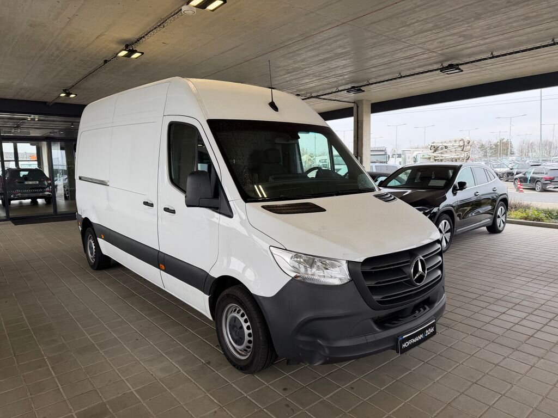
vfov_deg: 56.8
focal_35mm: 24
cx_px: 279
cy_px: 209
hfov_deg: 71.6
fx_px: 387
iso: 80
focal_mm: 6.76
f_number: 1.78
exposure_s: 1/267
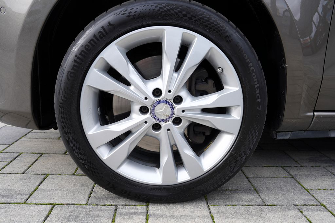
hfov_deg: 69.4
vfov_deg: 49.5
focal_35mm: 26
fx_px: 242
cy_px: 112
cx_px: 168
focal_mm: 26
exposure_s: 1/160
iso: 100
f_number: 6.3
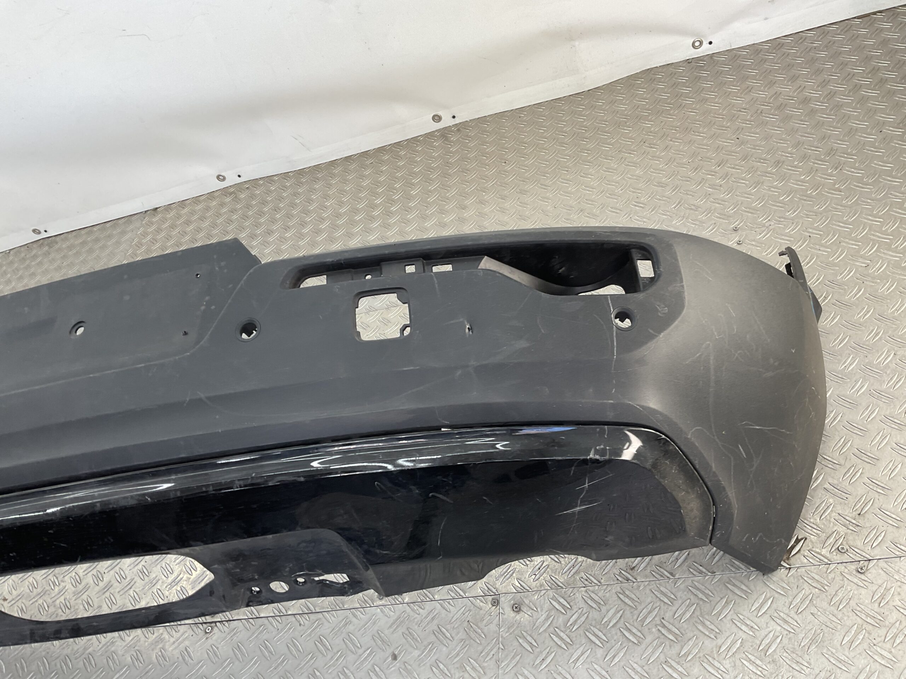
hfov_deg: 61.7
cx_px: 453
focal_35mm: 29
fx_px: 759
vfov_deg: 48.2
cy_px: 340
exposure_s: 1/120
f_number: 1.8
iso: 25
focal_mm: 3
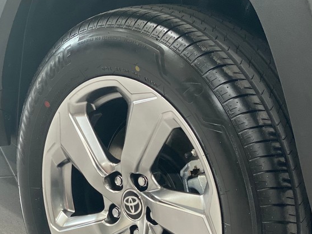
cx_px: 114
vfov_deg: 15.7
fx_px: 838
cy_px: 201
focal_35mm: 93
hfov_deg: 21.0
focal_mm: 6
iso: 250
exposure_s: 1/77
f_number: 2
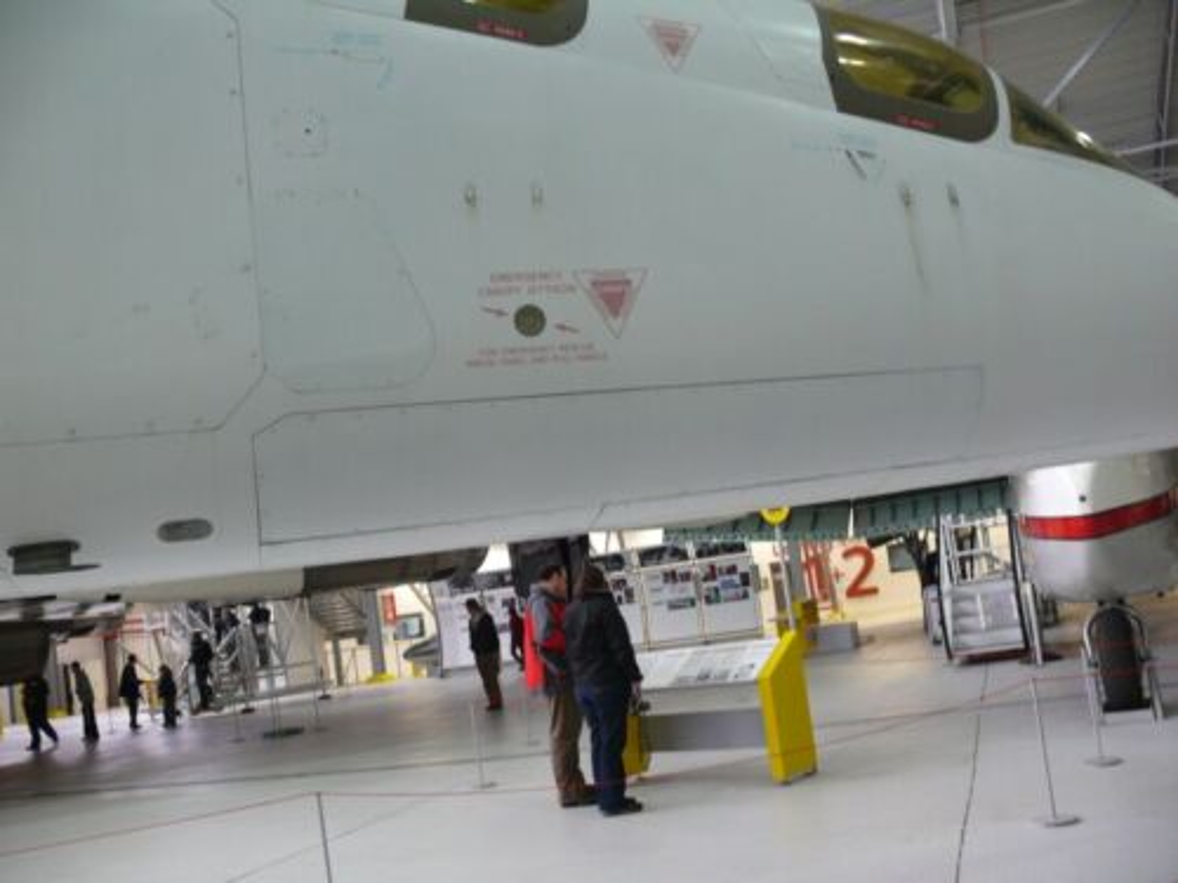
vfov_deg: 40.7
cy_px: 442
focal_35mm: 35
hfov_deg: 52.6
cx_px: 589
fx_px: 1191
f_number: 2.8
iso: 200
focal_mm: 7.4
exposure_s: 1/15
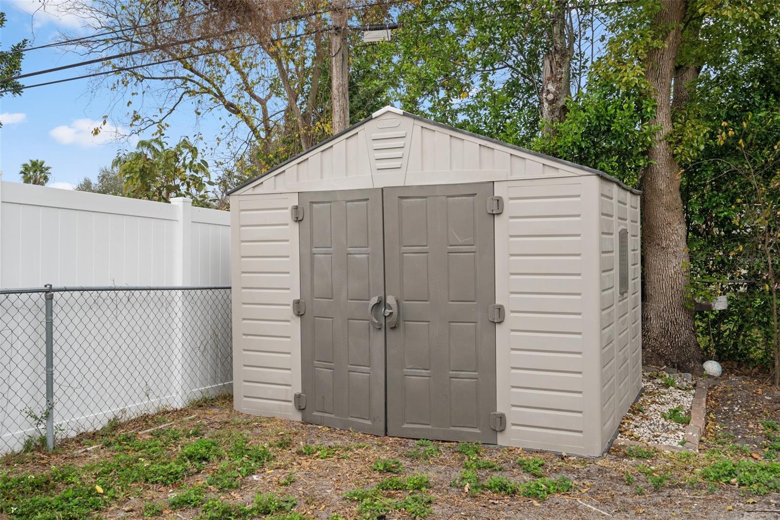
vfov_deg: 42.3
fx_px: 671
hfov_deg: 60.3
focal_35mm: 31
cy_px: 260
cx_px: 390
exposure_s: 1/15
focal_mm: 31
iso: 320
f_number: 8
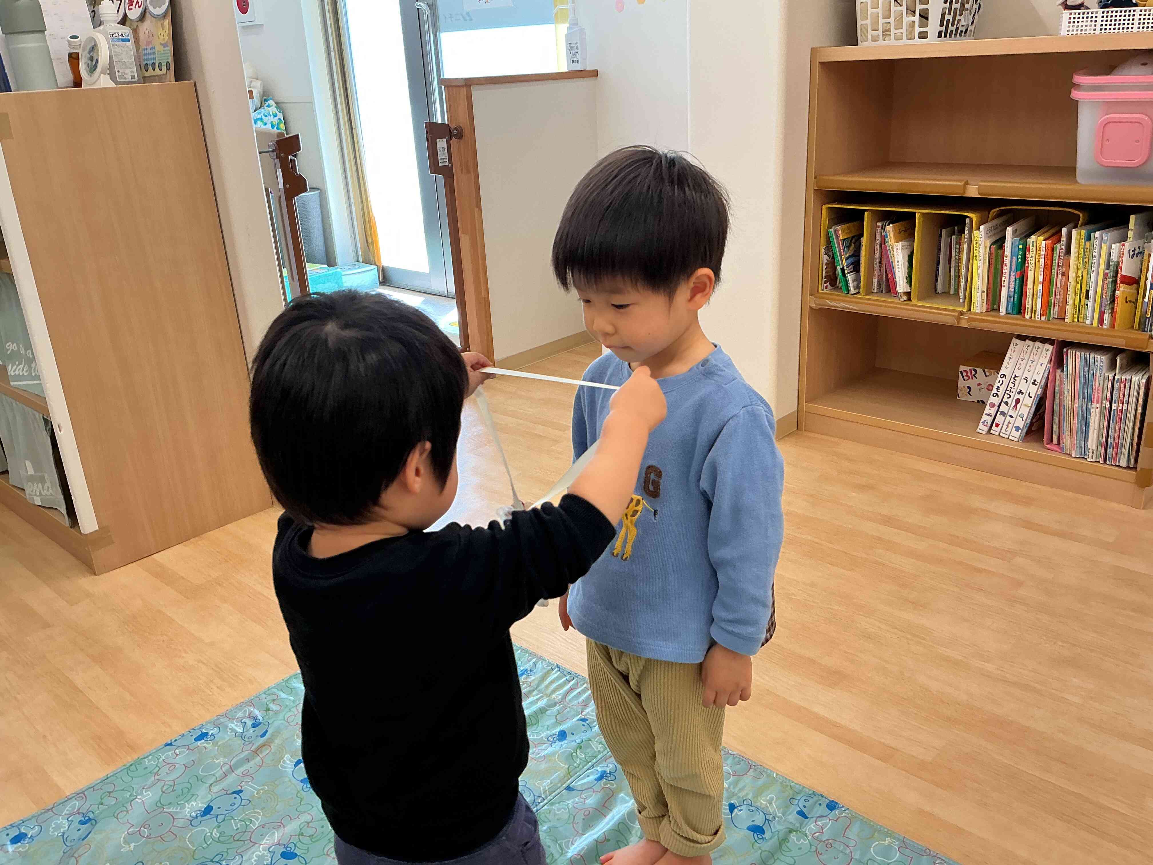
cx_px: 576
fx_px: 966
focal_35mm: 29
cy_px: 432
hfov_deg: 61.7
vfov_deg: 48.2
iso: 40
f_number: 1.8
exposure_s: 1/120
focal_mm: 3
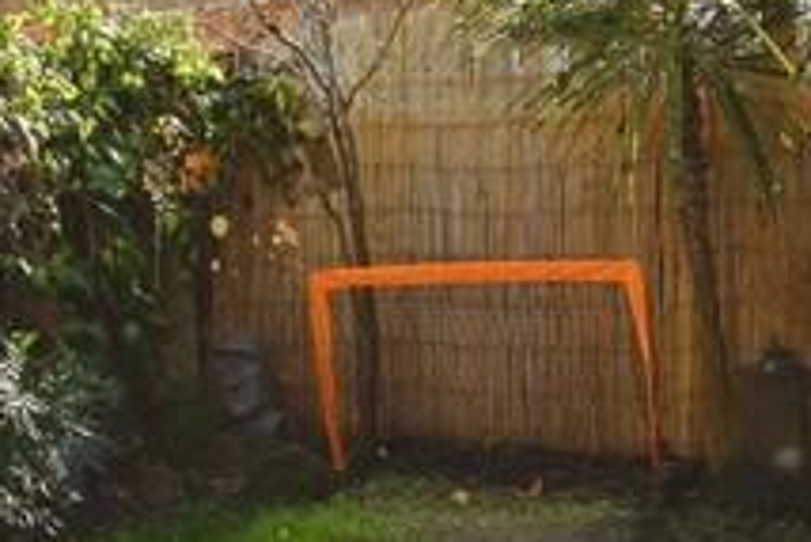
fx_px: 1510
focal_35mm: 67
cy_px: 396
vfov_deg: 20.2
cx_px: -186
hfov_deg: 26.4
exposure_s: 1/160
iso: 100
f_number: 7.1
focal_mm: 14
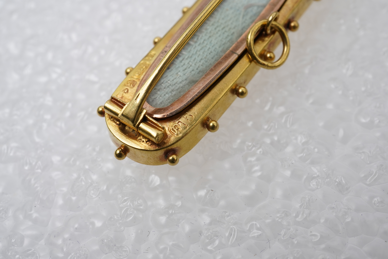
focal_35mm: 45
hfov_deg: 43.6
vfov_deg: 29.9
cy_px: 130
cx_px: 194
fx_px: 485
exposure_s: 1/100
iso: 500
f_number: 22
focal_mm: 30
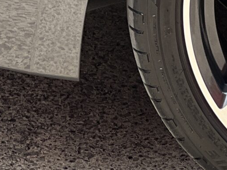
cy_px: -181
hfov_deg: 5.2
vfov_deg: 3.8
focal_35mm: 384
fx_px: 2519
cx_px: 165
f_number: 2.8
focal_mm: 9
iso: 40
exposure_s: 1/121
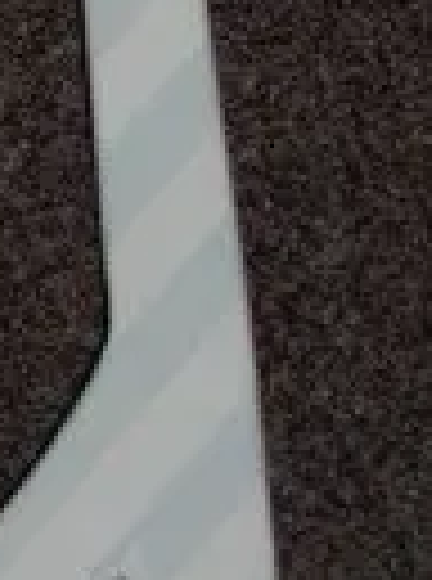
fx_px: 10101
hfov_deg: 2.4
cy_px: 92
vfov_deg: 3.3
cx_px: -119
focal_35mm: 604
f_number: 4
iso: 64
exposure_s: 1/100
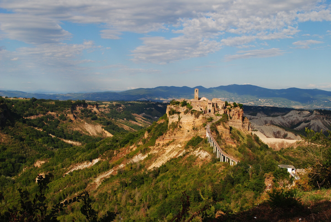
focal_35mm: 45
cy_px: 111
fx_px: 414
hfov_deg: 43.6
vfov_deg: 30.0
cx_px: 166
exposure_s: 1/250
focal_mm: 30
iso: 160
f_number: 10
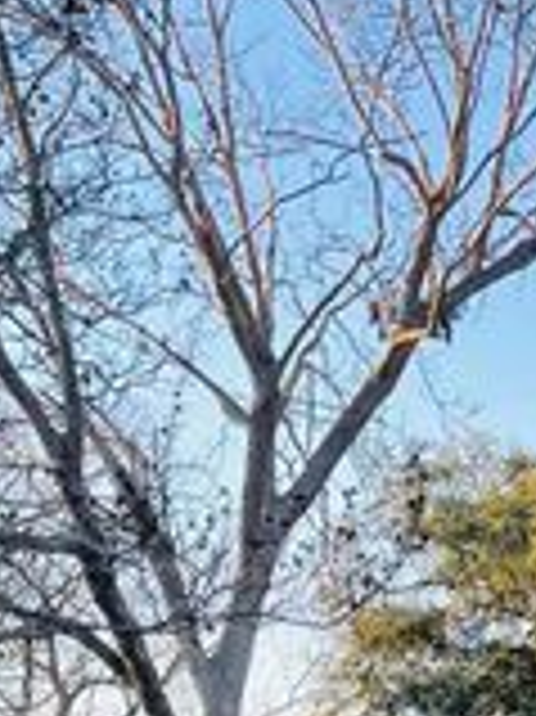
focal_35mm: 109
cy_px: 1155
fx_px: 2253
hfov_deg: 12.6
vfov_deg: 16.1
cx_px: 905
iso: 32
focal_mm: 5.1
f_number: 1.6
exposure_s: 1/433
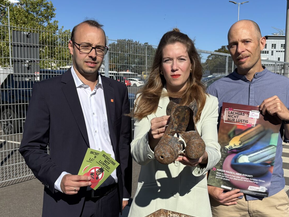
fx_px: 376
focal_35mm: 45
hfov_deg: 42.0
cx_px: 165
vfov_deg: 32.1
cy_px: 126
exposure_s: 1/4854
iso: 50
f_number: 1.6
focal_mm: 5.96
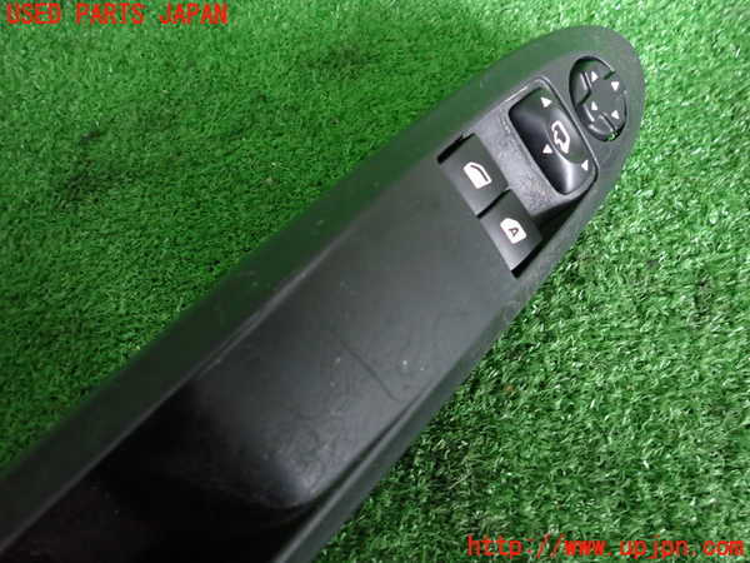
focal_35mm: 25
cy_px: 282
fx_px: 542
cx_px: 375
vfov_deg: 54.9
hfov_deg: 69.4
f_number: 2
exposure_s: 1/30
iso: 500
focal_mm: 4.5
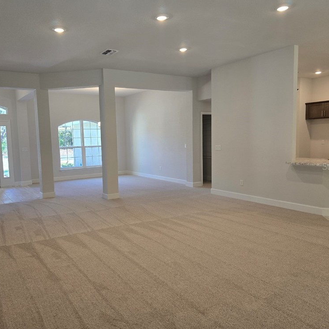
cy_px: 166
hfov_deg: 57.0
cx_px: 137
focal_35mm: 28
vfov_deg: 57.3
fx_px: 301
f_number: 1.7
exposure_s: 1/120
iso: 100
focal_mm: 6.3
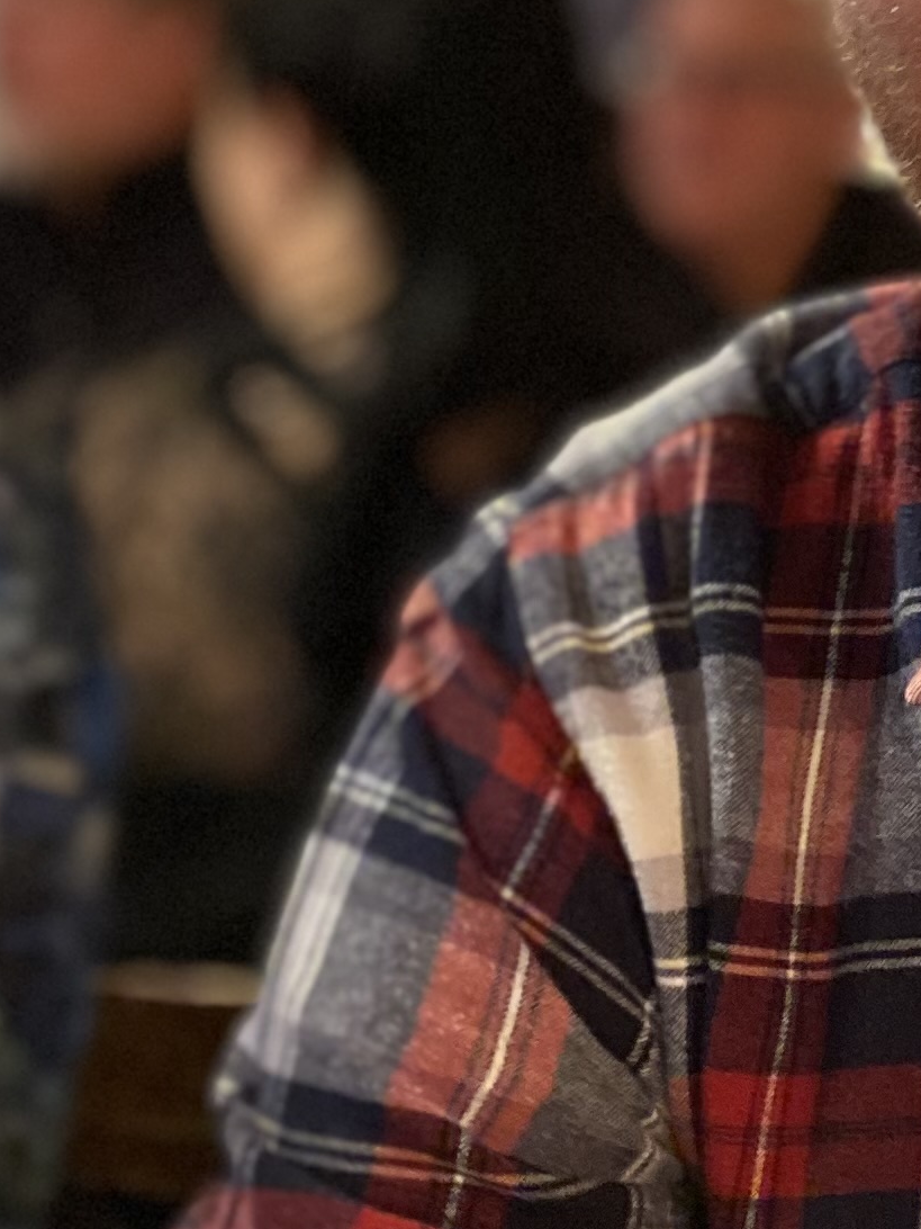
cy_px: 282
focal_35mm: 96
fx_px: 3406
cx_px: 1371
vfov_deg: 20.3
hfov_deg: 14.4
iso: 800
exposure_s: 1/25
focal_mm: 4.25
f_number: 1.8
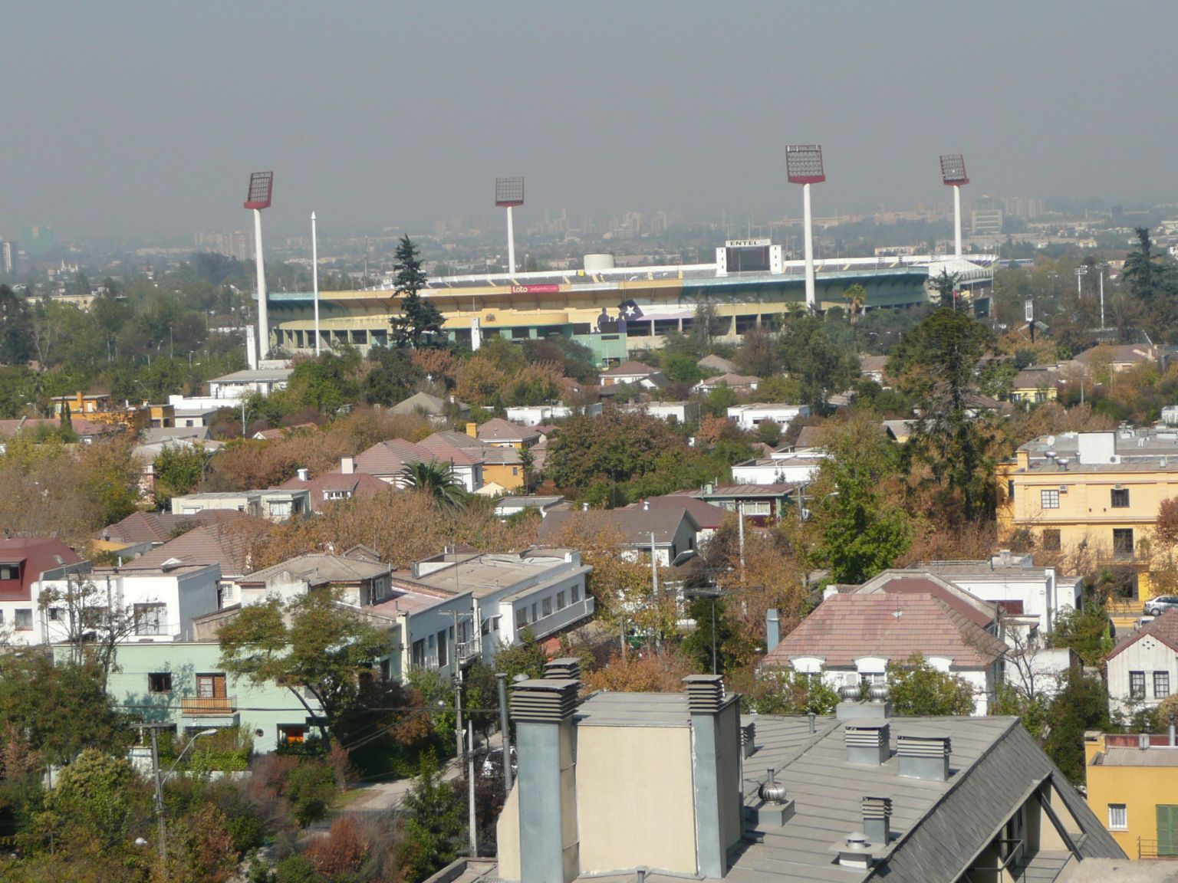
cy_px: 442
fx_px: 3437
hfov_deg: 19.4
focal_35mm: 101
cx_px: 589
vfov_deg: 14.6
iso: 100
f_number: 4.7
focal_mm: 13.7
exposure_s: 1/640
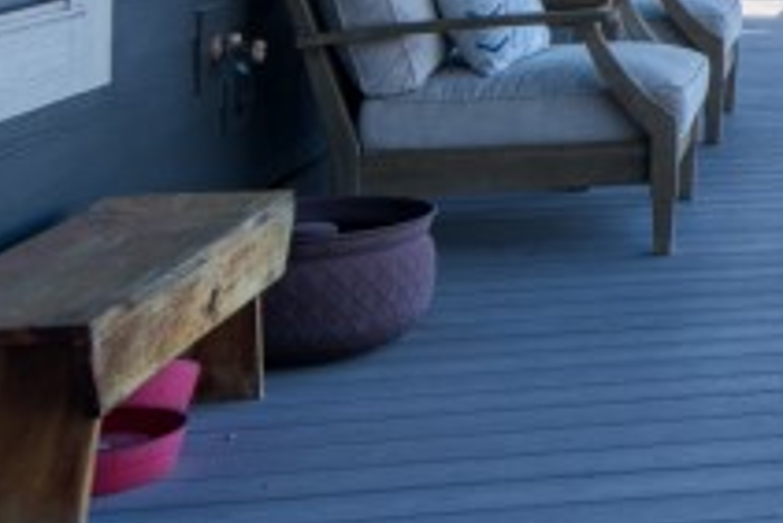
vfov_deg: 13.3
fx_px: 2111
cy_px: -260
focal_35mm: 97
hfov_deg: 16.5
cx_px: 1514
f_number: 4
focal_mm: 20
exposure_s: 1/60
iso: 125
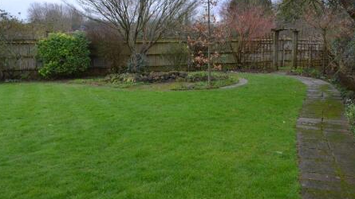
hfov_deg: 54.0
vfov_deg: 31.9
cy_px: 90
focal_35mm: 37
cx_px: 186
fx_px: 348
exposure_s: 1/100
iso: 400
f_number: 5
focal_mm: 22
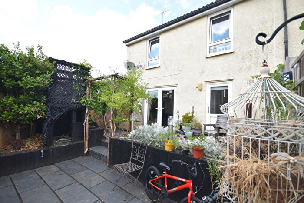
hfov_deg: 100.4
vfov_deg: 77.4
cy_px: 102
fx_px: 127
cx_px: 152
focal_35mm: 15
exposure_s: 1/250
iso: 200
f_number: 6.3
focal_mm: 10
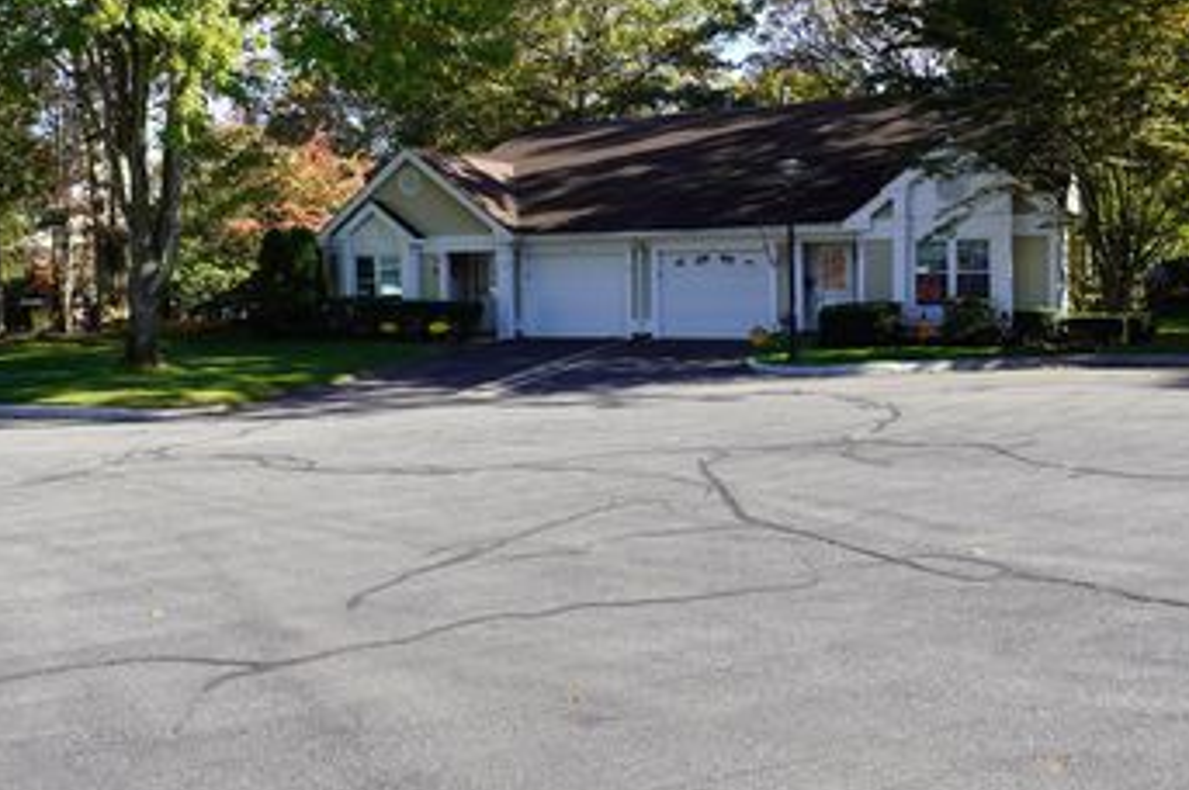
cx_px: 492
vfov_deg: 37.6
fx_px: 1155
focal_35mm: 35
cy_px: 314
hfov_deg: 54.2
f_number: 6.3
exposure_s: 1/100
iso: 100
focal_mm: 16
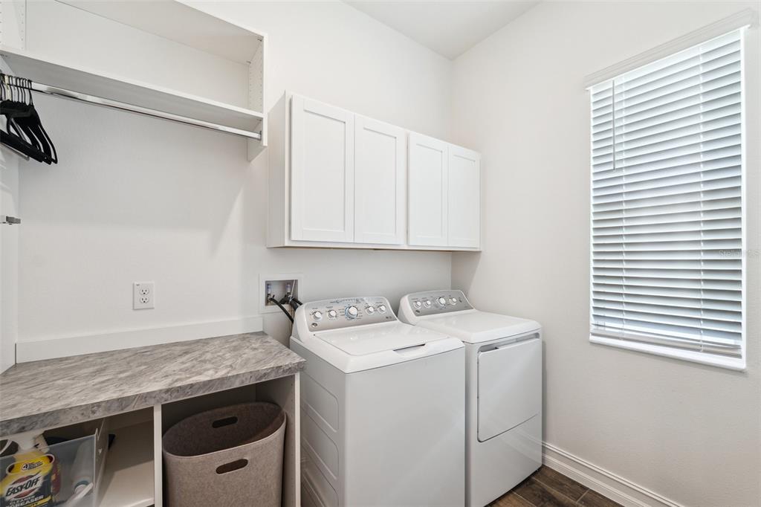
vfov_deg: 81.2
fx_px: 296
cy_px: 254
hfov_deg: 104.3
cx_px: 380
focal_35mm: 14
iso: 100
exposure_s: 1/6
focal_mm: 14
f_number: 8
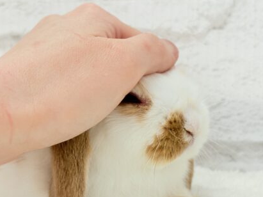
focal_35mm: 81
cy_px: 98
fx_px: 615
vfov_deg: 18.2
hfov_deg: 24.1
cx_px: 131
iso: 40
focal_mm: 5.96
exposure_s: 1/50
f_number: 1.6
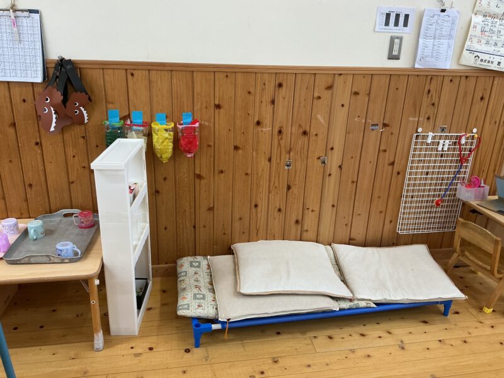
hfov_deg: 61.7
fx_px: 422
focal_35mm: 29
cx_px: 252
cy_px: 189
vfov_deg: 48.2
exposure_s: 1/60
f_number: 1.8
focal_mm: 3
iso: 50
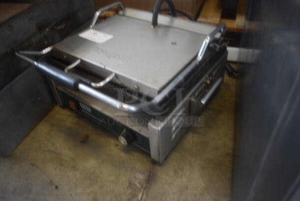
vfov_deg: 48.0
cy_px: 100
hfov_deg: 67.3
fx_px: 225
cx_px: 150
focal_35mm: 27
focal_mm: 18
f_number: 3.5
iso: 800
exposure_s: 1/125
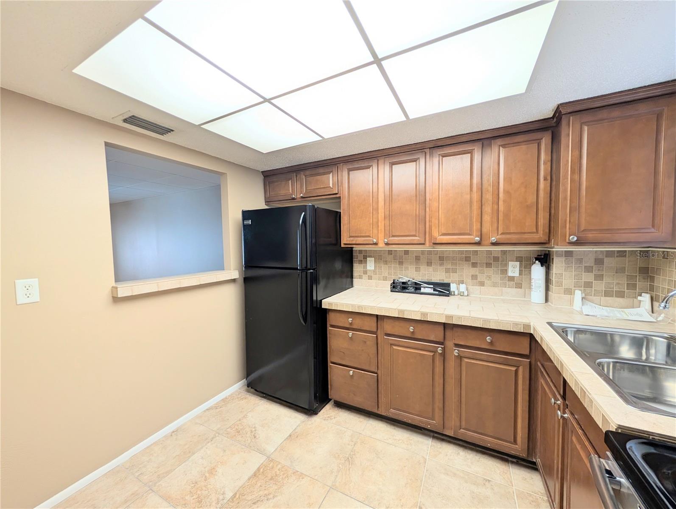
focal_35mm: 12
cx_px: 338
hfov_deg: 110.5
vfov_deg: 94.6
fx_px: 235
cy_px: 254
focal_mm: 2.02
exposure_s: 1/60
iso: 49
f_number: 1.7
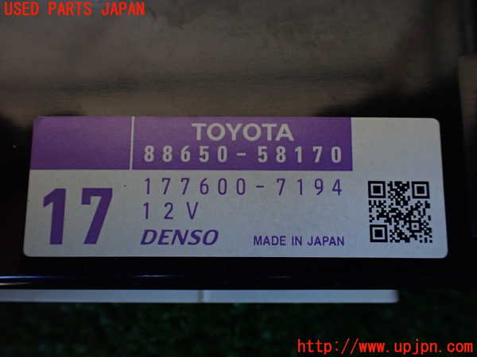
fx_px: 413
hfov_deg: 60.0
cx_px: 238
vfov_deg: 46.8
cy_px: 178
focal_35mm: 30
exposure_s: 1/125
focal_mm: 5.4
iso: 500
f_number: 2.3
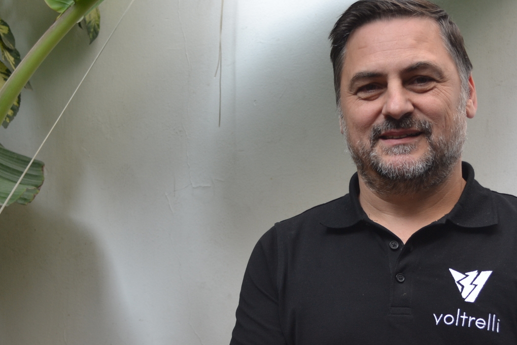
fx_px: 1177
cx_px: 270
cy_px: 260
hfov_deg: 24.8
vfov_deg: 16.6
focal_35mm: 82
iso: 180
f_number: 5.6
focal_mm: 29
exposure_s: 1/125
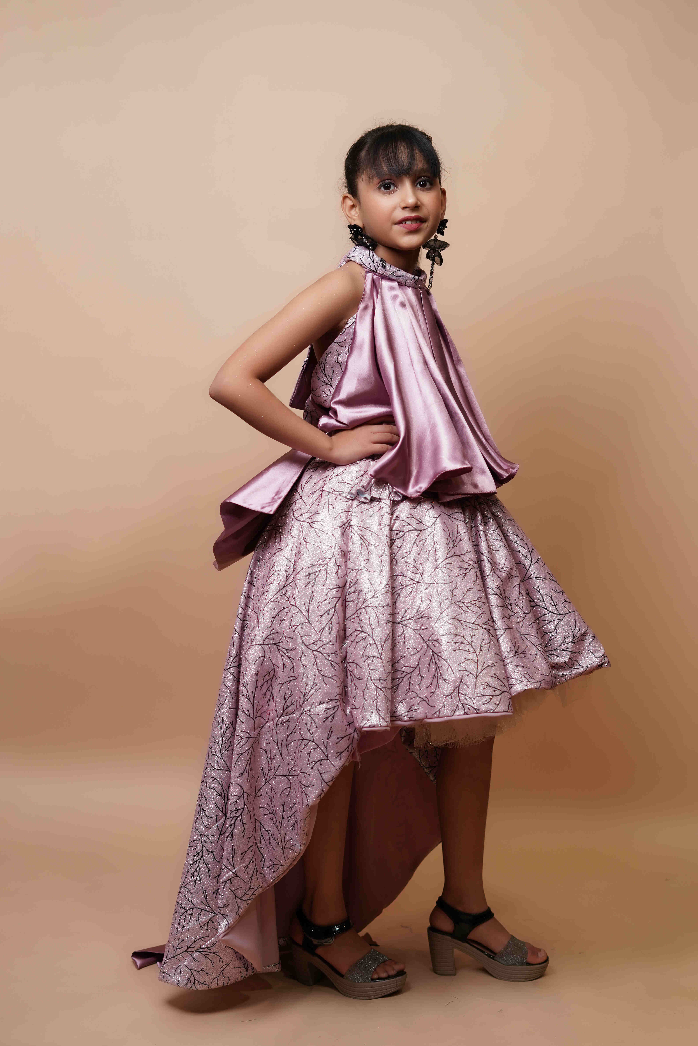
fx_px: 1454
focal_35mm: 50
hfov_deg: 27.0
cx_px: 349
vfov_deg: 39.6
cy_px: 523
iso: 400
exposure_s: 1/200
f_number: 2.8
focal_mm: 50
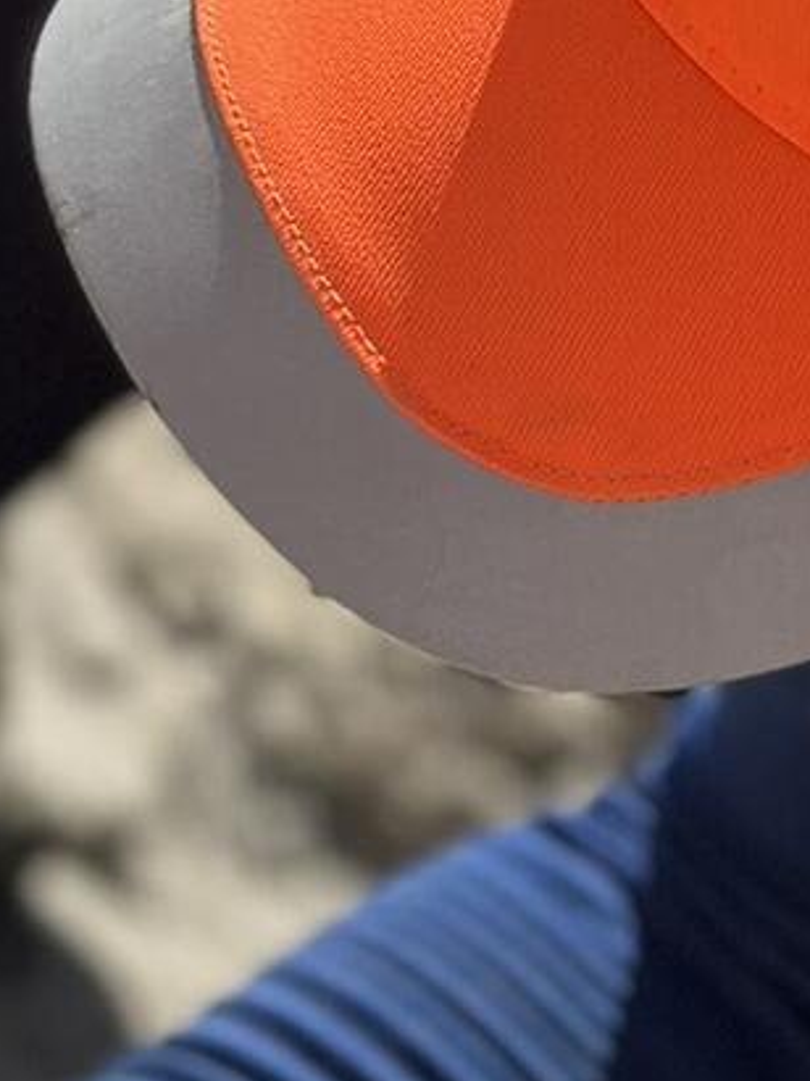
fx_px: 6493
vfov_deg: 9.4
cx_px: 978
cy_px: -101
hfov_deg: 7.1
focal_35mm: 208
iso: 80
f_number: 1.78
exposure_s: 1/5000
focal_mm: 6.86
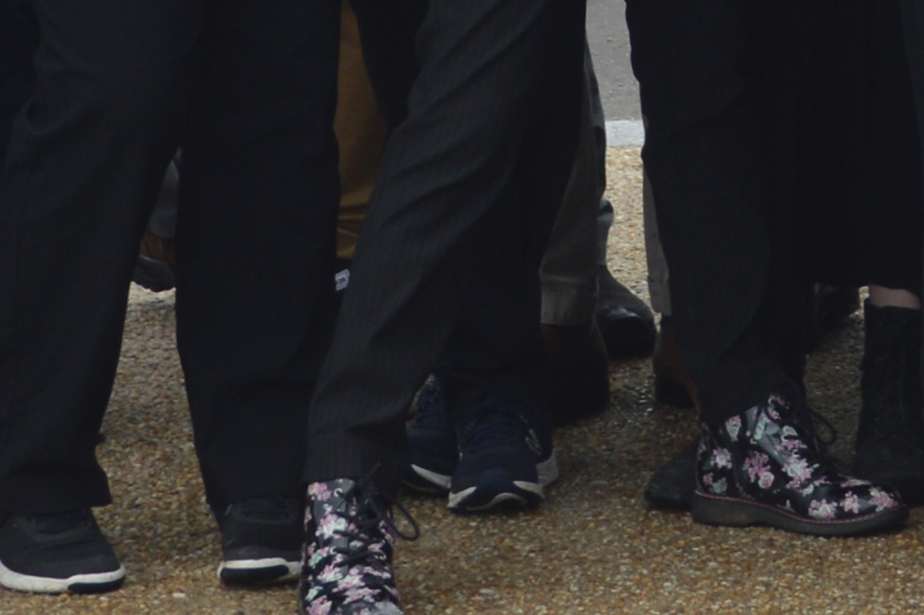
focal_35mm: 296
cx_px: 1415
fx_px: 7591
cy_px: -949
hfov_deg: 6.9
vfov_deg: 4.5
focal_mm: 32
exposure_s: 1/160
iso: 100
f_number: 6.3
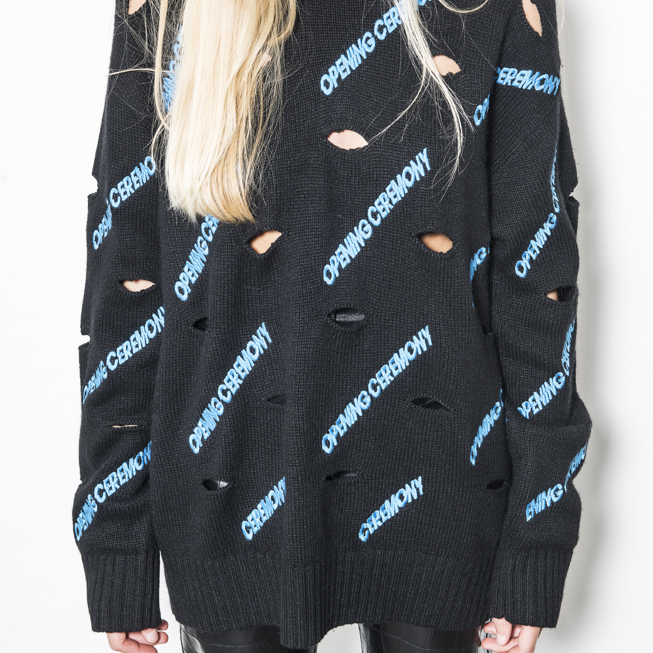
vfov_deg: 22.5
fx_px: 1643
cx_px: 325
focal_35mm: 77
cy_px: 277
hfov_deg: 22.5
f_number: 9
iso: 100
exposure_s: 1/160
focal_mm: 60
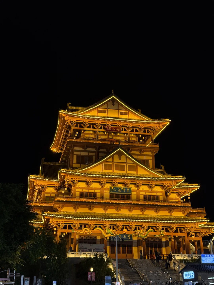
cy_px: 142
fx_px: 396
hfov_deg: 30.3
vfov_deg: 39.7
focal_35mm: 48
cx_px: 107
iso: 64
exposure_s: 1/50
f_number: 1.78
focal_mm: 6.76
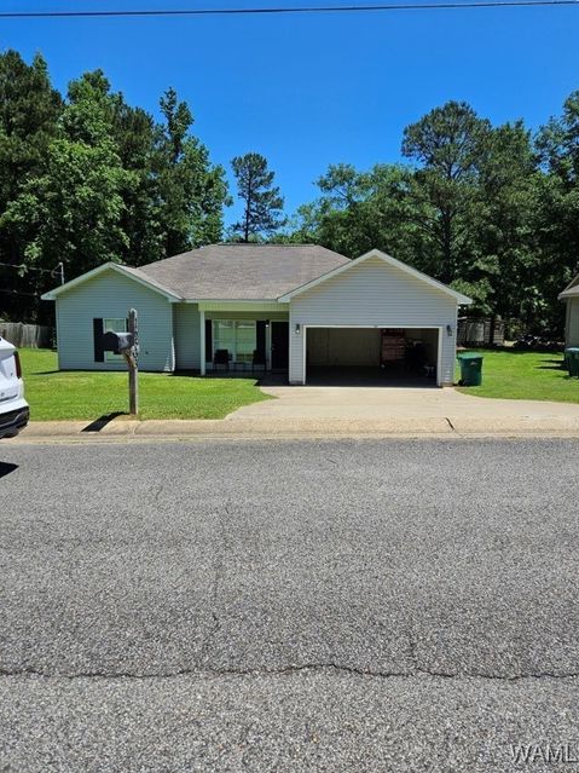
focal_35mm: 24
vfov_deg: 71.6
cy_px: 373
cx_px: 294
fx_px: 535
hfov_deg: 56.8
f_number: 1.8
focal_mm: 5.4
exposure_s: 1/1930
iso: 25
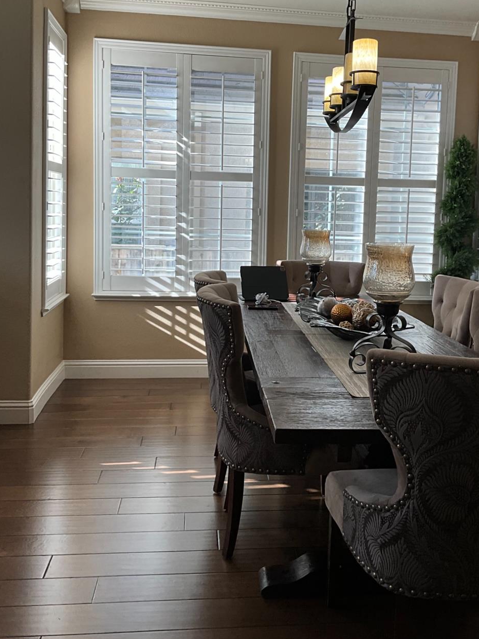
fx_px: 646
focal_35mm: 35
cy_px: 258
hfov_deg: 40.6
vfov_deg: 52.3
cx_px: 279
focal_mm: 3
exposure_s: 1/120
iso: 25
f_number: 1.8
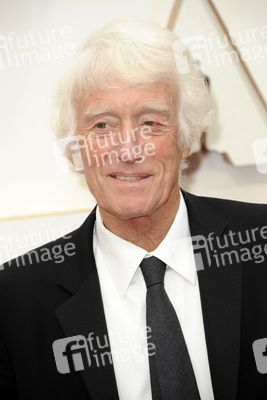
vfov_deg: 6.9
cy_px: 200
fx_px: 3334
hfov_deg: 4.6
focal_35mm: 300
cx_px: 134
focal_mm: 300
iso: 1000
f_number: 6.3
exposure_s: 1/250
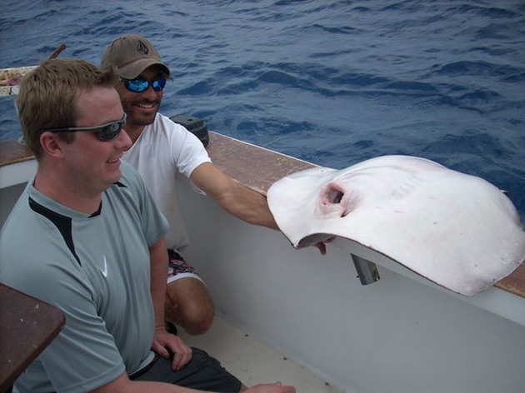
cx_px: 262
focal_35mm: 37
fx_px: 561
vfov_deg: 38.6
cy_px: 196
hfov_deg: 50.2
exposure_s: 1/210
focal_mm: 6.2
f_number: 5.6
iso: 64
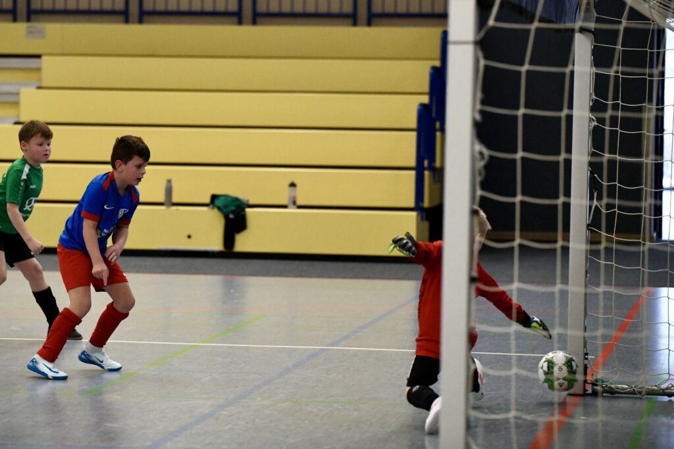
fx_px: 2172
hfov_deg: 17.6
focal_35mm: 116
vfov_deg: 11.8
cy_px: 224
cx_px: 337
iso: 8000
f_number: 2.8
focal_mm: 116
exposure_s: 1/1600
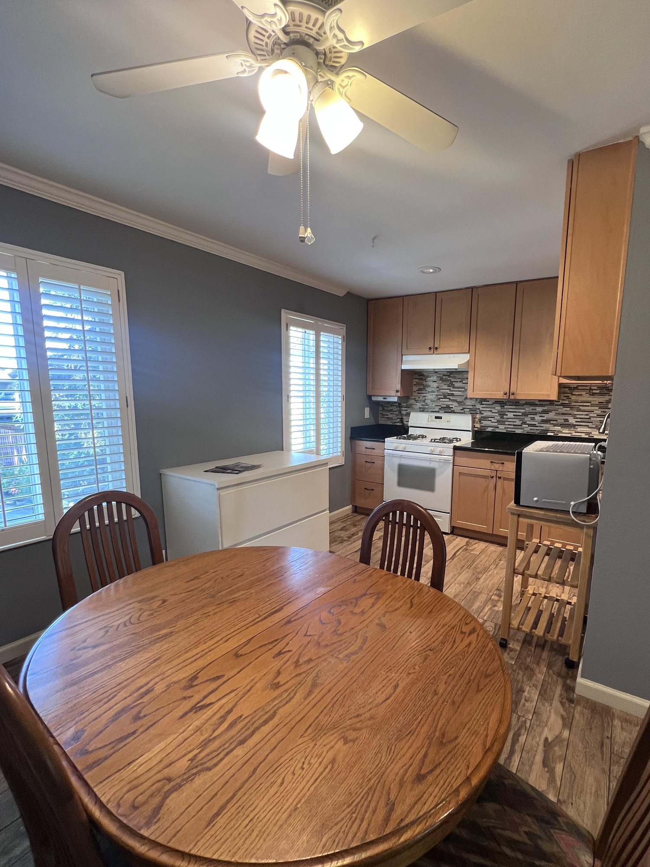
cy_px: 456
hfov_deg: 81.3
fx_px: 376
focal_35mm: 15
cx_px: 368
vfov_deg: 98.1
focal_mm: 1.57
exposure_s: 1/60
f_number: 1.8
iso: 160
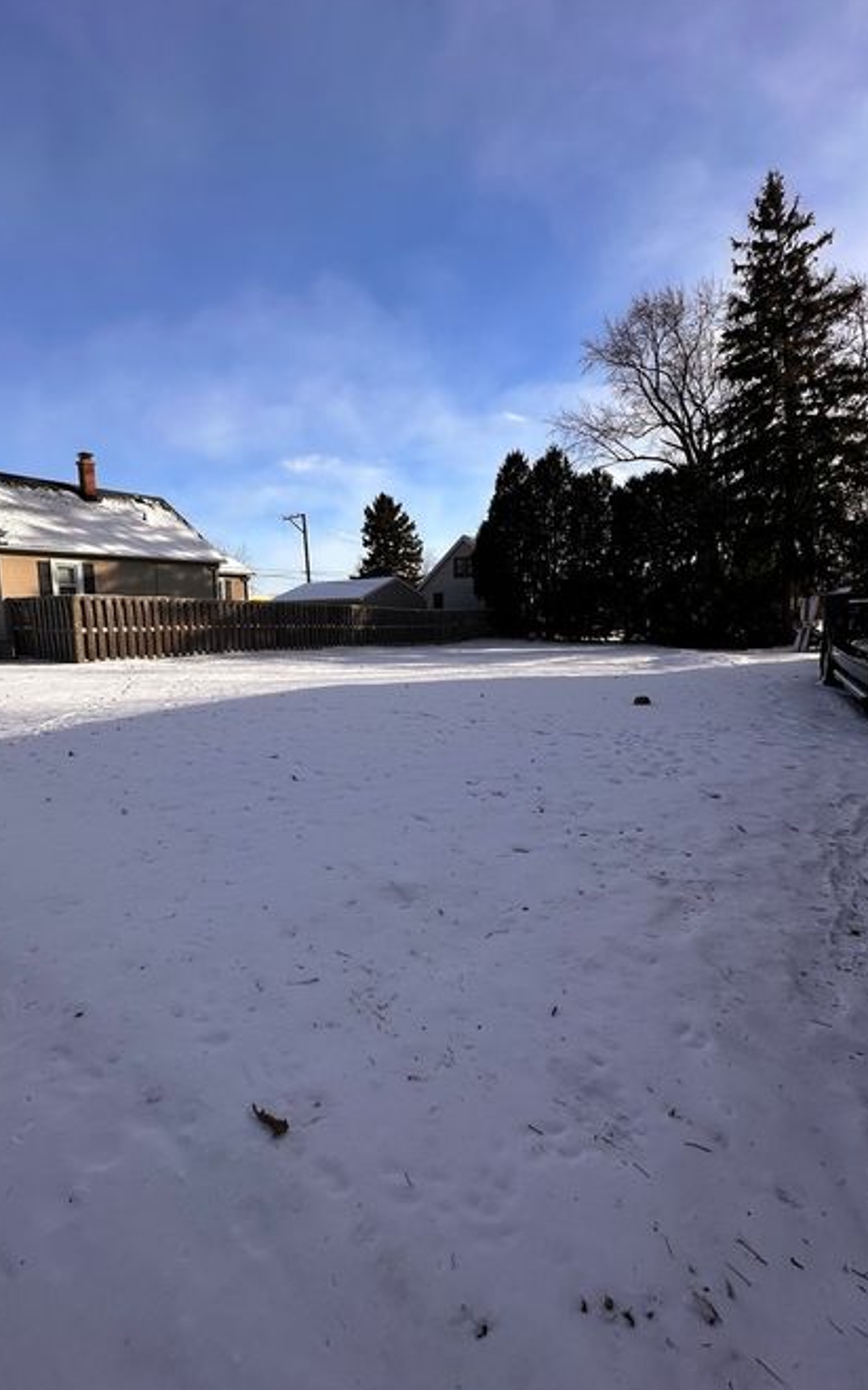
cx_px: 364
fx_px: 568
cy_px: 692
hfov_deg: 74.2
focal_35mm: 15
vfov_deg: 101.5
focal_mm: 2.22
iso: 50
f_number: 2.2
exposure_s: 1/1825
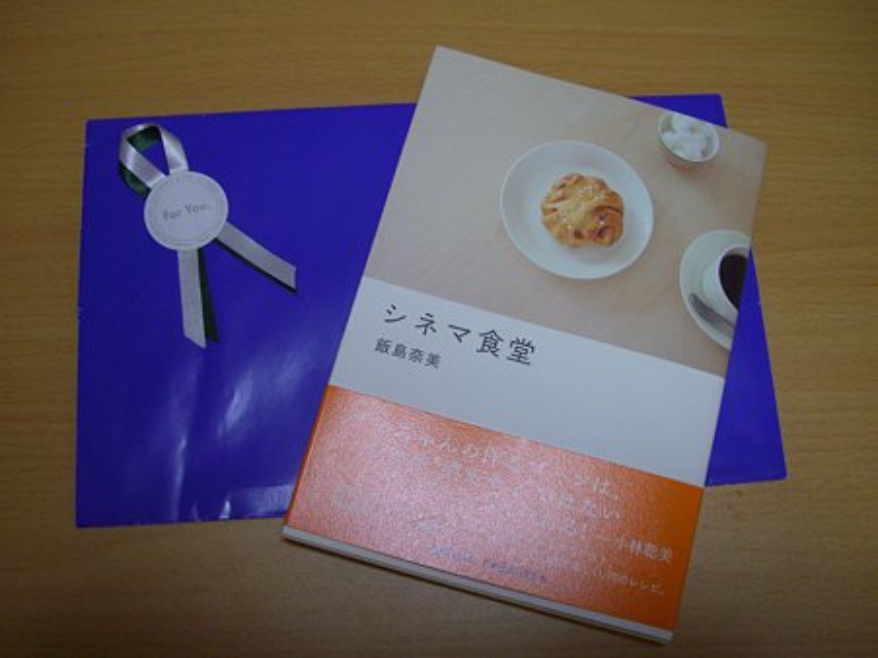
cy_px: 329
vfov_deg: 37.7
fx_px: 964
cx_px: 439
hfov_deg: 49.0
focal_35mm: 38
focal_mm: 7.9
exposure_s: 1/60
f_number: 2.8
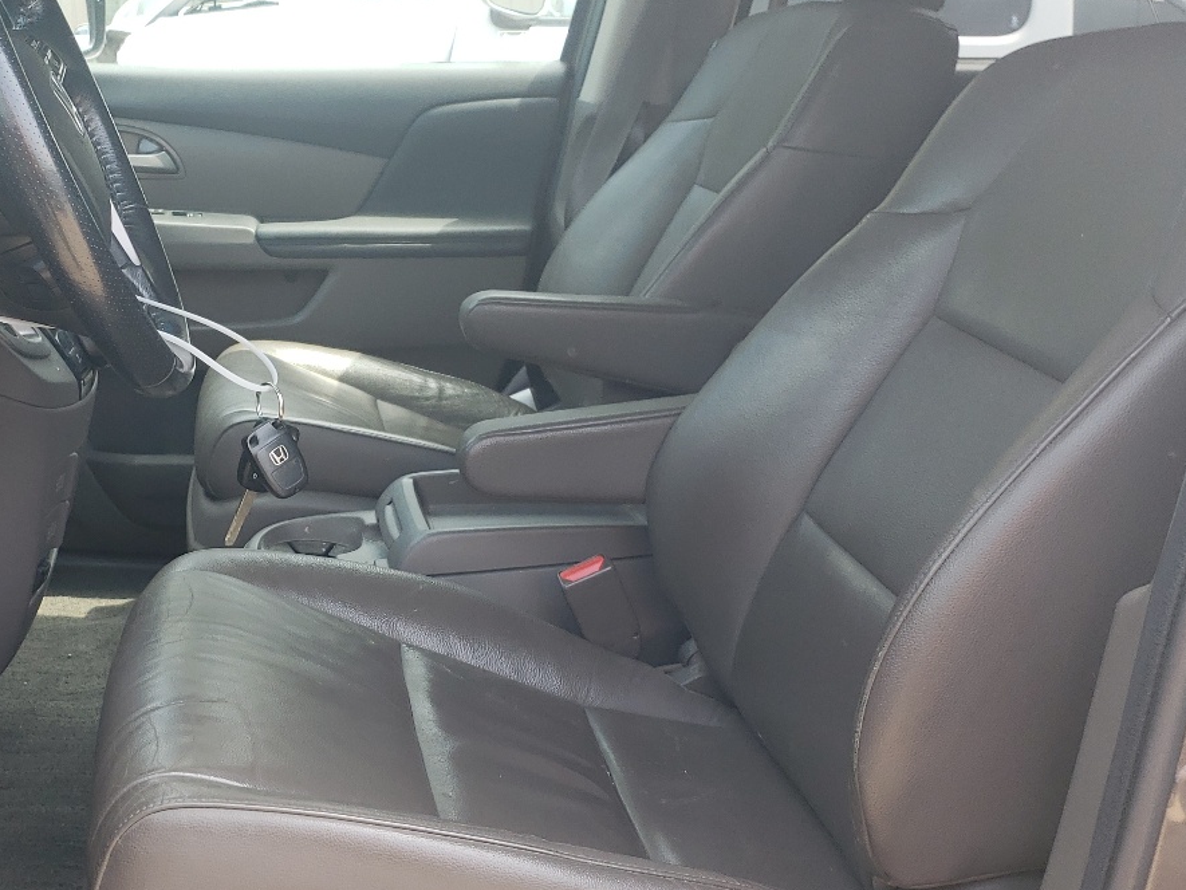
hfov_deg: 39.7
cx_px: 359
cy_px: 479
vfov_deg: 30.9
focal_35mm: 47
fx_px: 1611
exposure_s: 1/244
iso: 50
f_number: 1.5
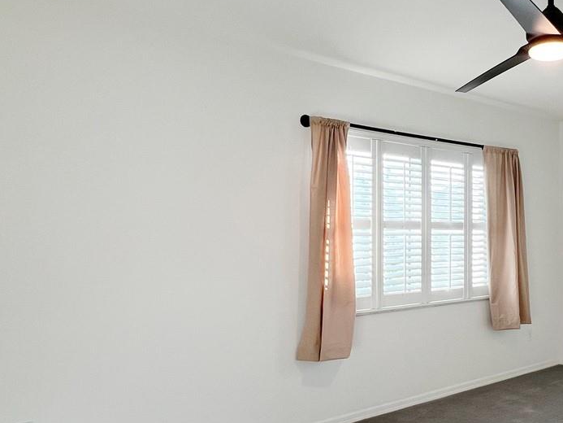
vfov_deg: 46.3
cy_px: 268
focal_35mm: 30
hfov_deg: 55.5
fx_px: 488
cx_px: 454
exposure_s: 1/120
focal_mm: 1.57
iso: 80
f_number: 1.8
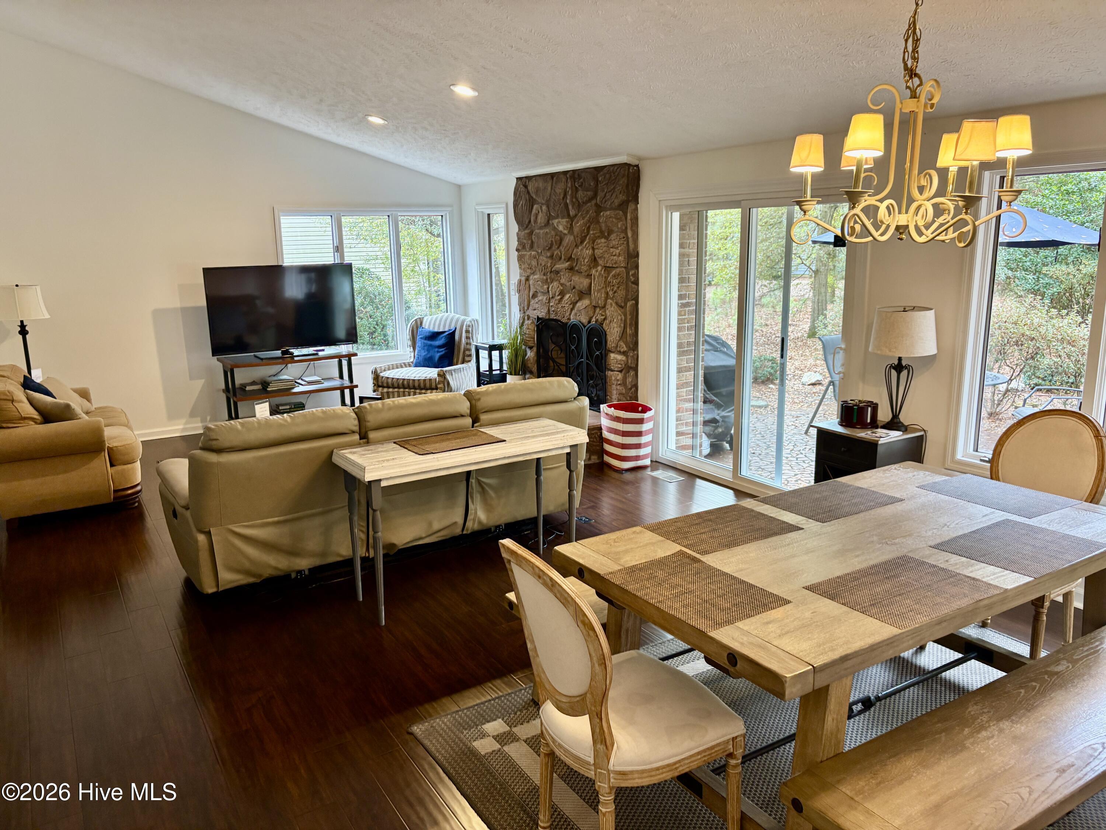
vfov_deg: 53.1
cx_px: 553
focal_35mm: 26
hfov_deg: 67.3
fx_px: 831
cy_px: 415
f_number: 1.6
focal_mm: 5.96
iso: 100
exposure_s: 1/60
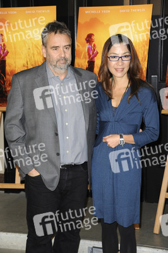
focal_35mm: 82
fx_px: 575
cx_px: 84
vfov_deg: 24.8
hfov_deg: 16.6
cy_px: 126
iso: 1250
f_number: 5.6
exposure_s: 1/125
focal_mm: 82
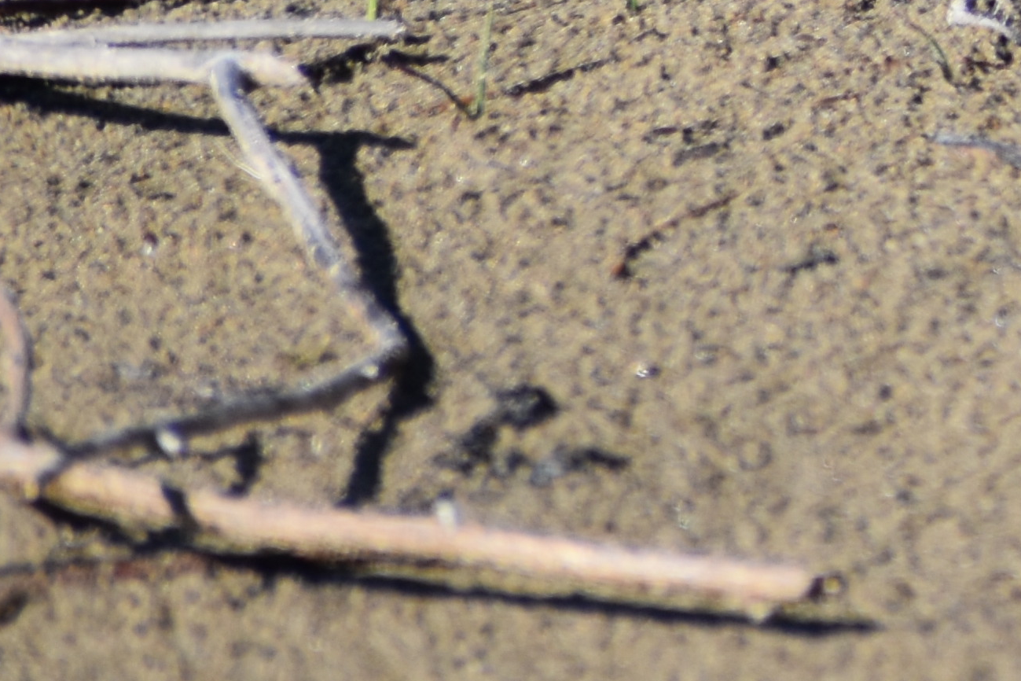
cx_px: 1923
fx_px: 51074
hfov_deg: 1.1
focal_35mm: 1801
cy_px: -528
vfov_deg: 0.8
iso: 200
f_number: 6.3
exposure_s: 1/640
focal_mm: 260
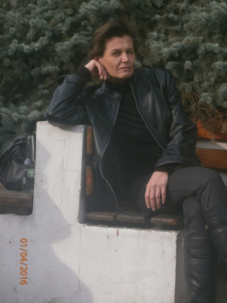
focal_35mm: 108
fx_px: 944
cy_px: 152
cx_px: 114
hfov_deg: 13.7
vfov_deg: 18.2
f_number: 6.5
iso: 100
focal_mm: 19.2
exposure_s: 1/160
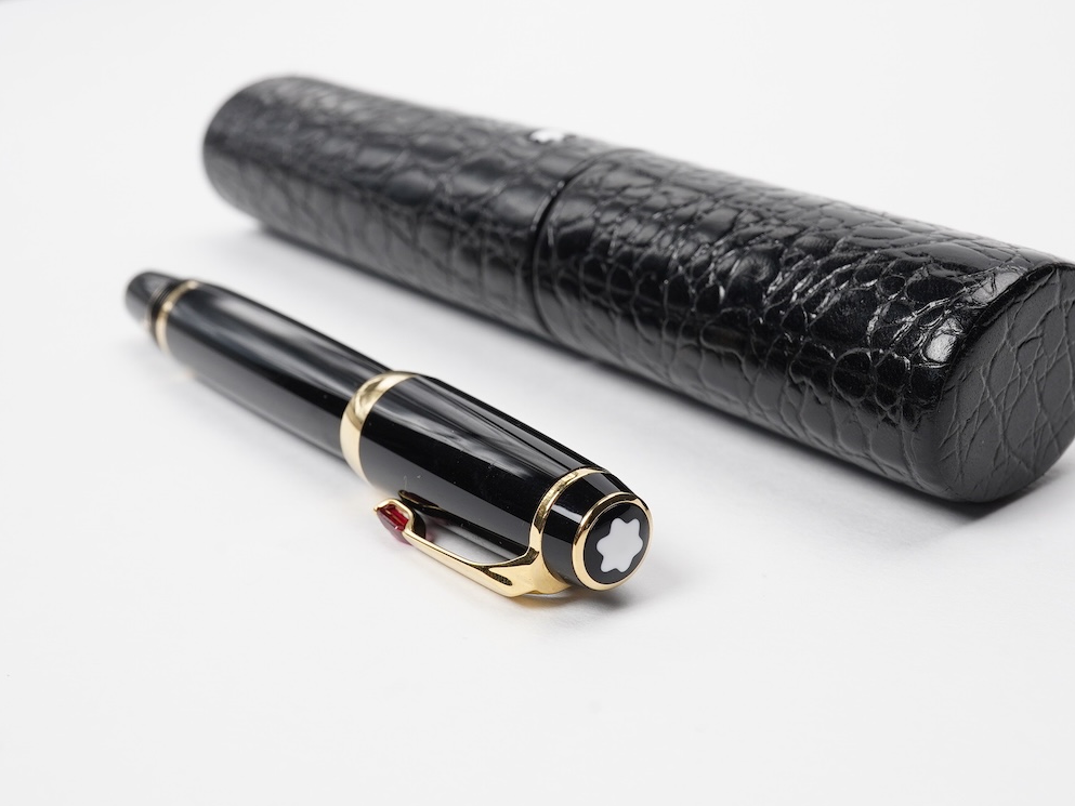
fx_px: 1522
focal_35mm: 49
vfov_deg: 29.7
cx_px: 553
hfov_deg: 38.9
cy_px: 402
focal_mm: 30
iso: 400
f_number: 18
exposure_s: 1/100
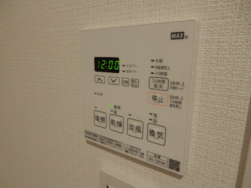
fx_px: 181
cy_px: 94
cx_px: 126
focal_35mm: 25
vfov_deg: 54.9
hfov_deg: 69.4
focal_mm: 4.5
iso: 280
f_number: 3.7
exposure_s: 1/30
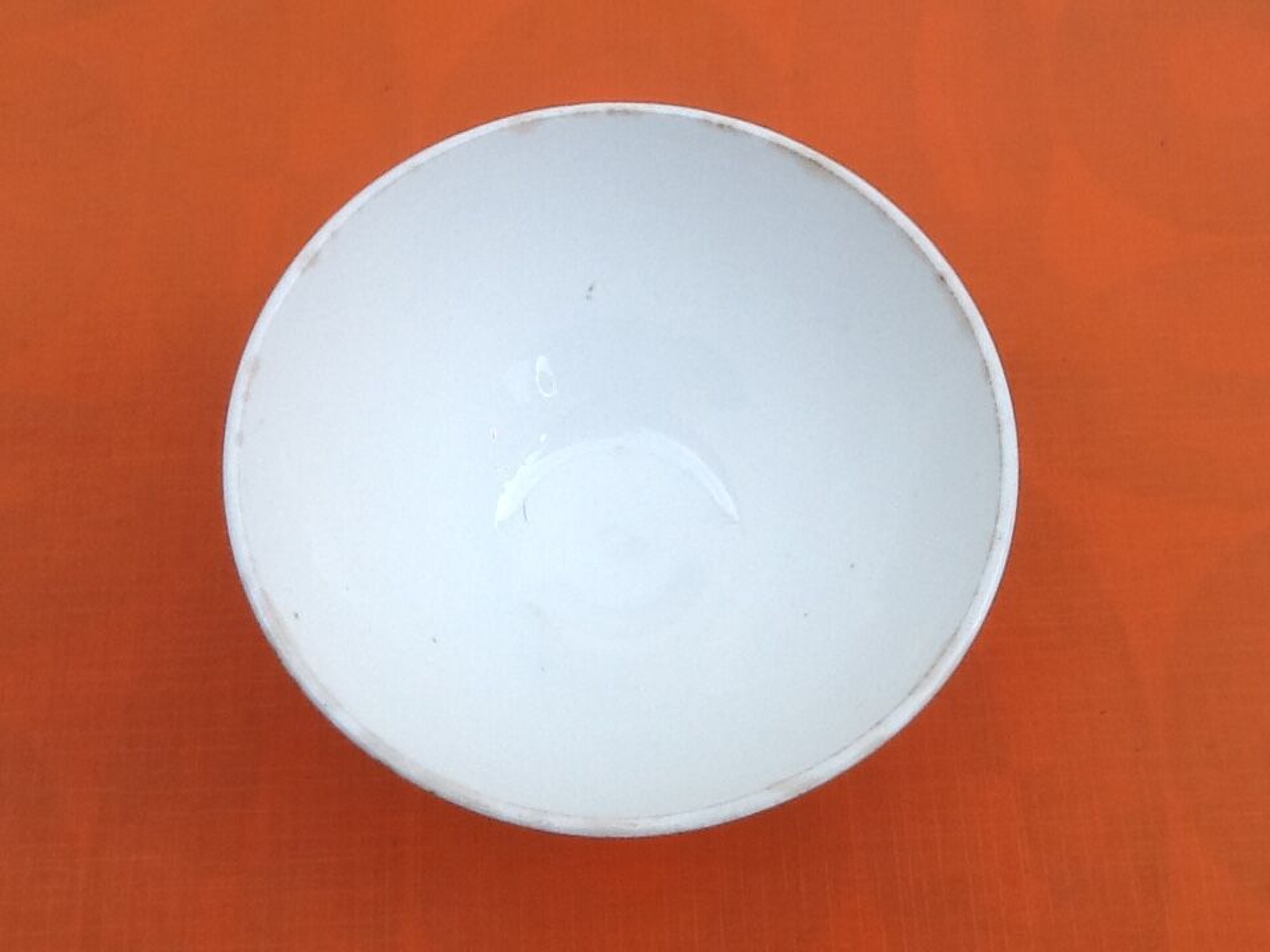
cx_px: 635
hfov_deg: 42.9
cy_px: 476
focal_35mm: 44
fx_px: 1614
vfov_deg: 32.9
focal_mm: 2.03
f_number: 2.4
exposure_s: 1/60
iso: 40
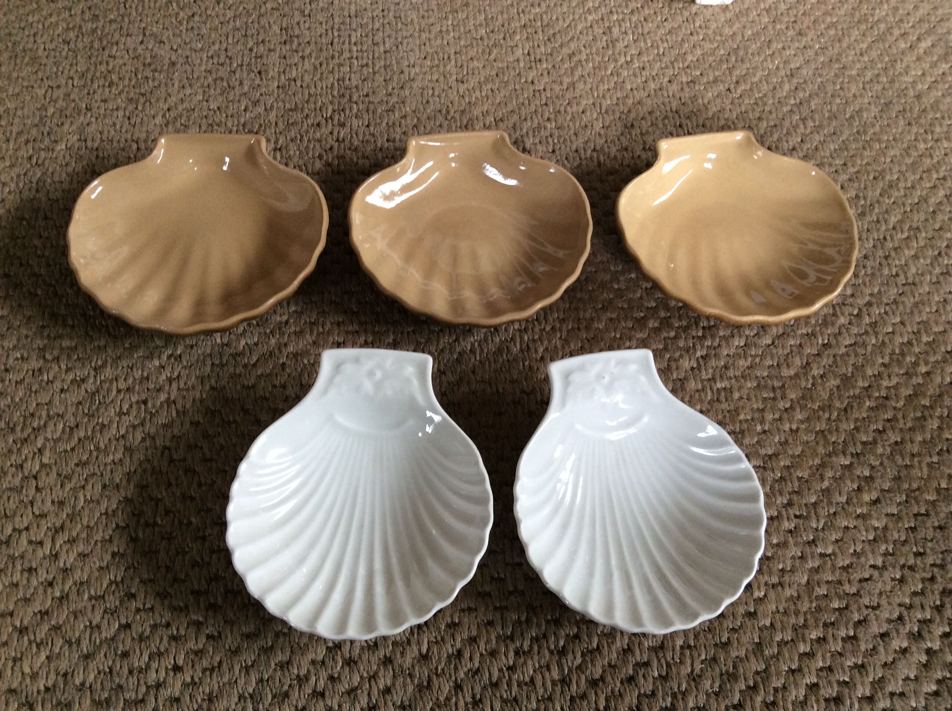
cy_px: 356
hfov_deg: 56.9
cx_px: 476
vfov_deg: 44.1
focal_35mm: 32
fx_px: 879
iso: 100
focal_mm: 3.3
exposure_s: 1/25
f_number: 2.4
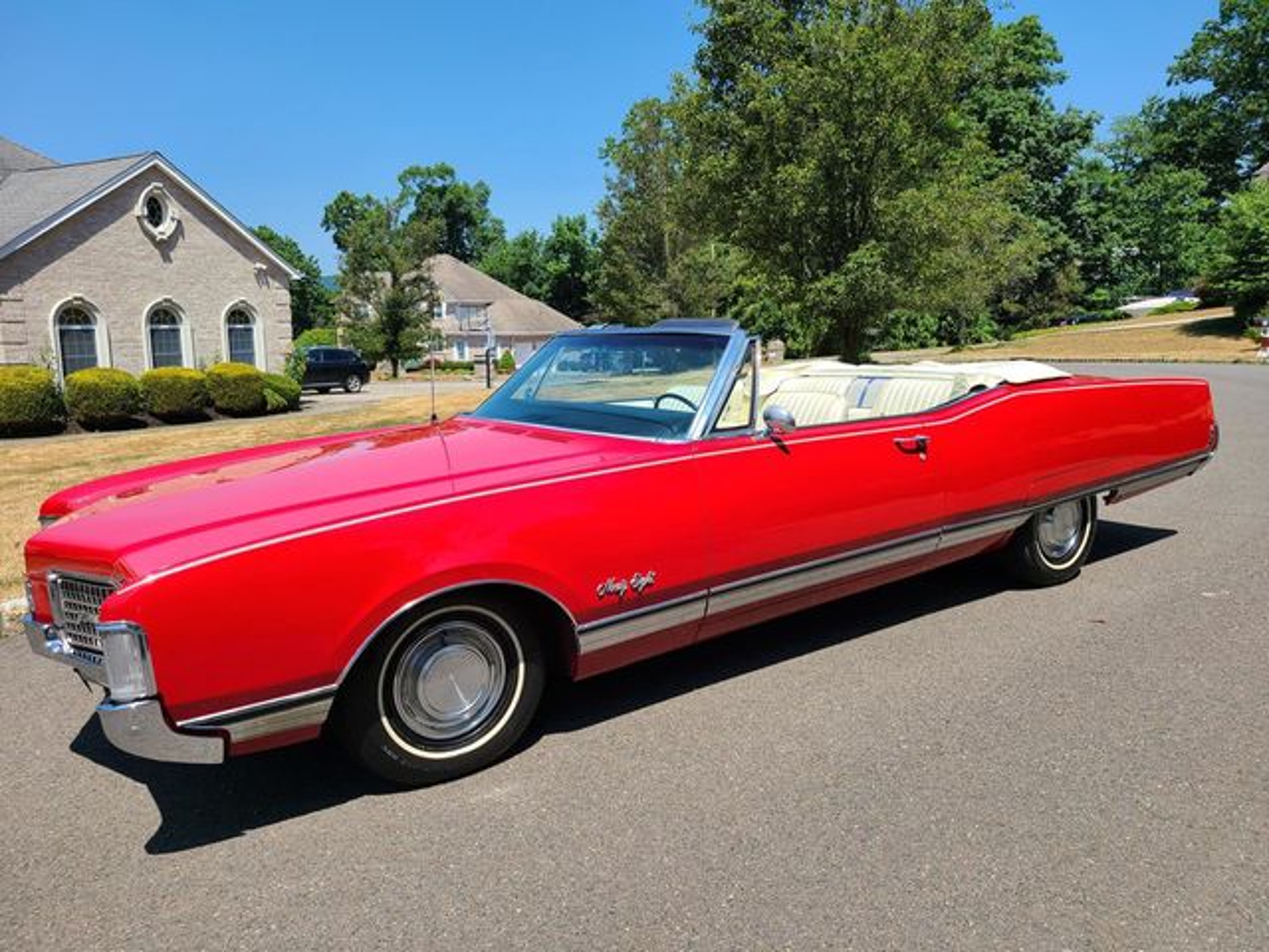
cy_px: 476
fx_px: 953
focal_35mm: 26
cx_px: 634
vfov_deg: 53.1
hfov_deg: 67.3
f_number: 1.8
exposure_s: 1/1794
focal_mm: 5.4
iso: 40
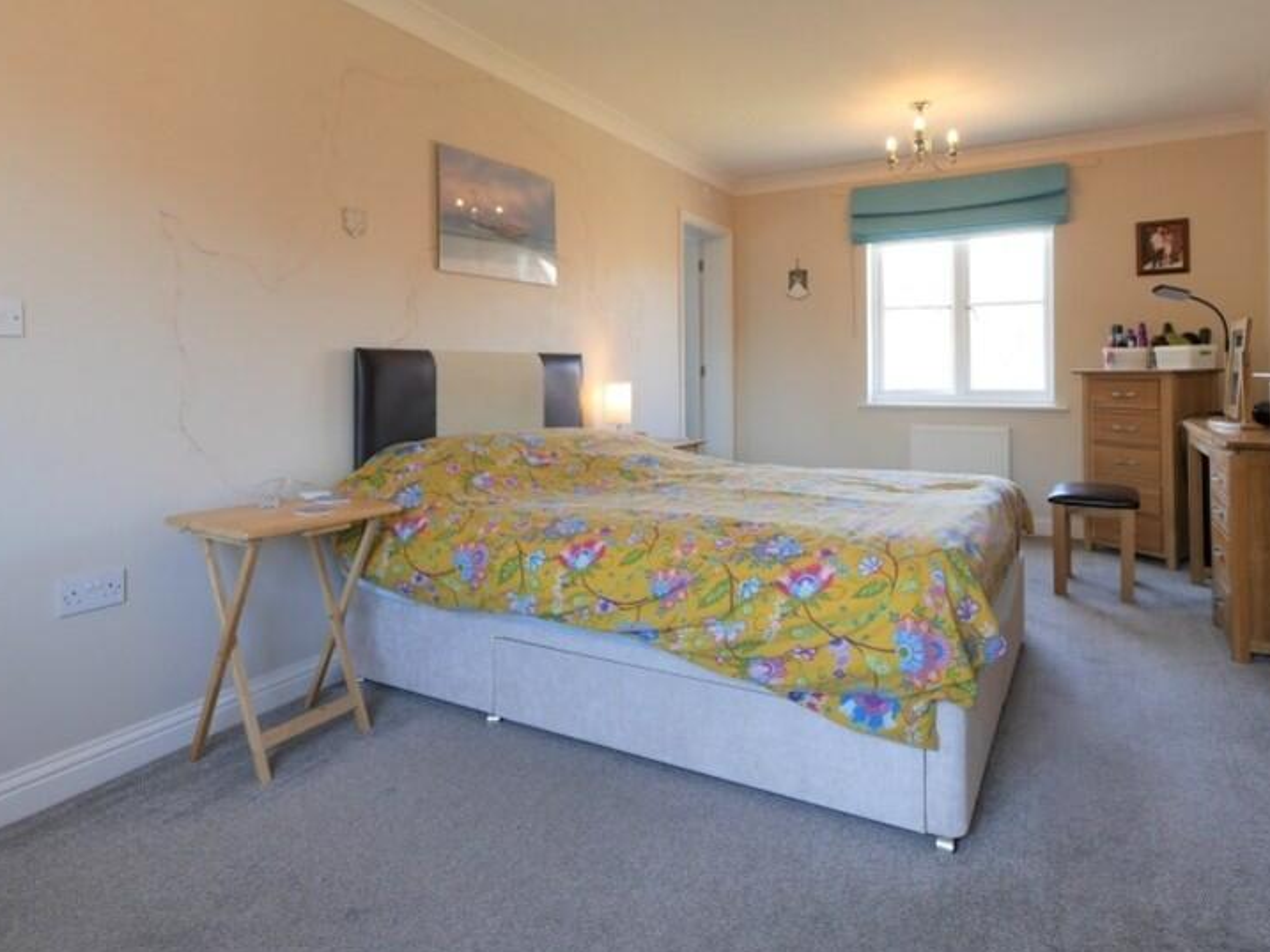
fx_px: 734
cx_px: 687
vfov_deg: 65.2
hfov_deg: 81.6
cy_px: 367
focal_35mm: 20
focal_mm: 7
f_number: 4
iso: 400
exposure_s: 1/60
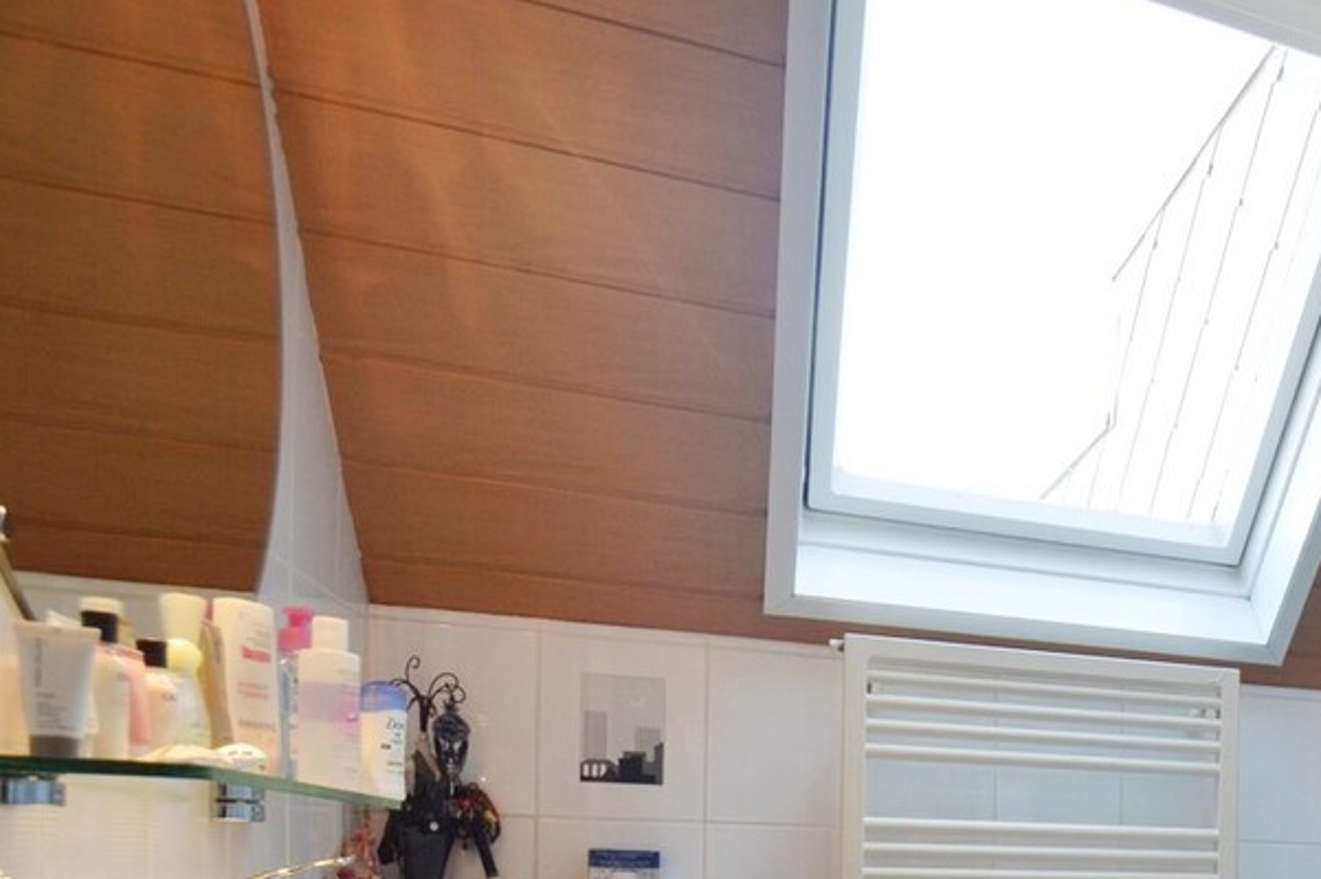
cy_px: 879
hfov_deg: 42.1
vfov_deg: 32.9
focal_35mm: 37
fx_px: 1361
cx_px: 1417
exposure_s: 1/100
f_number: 5
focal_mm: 11
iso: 400
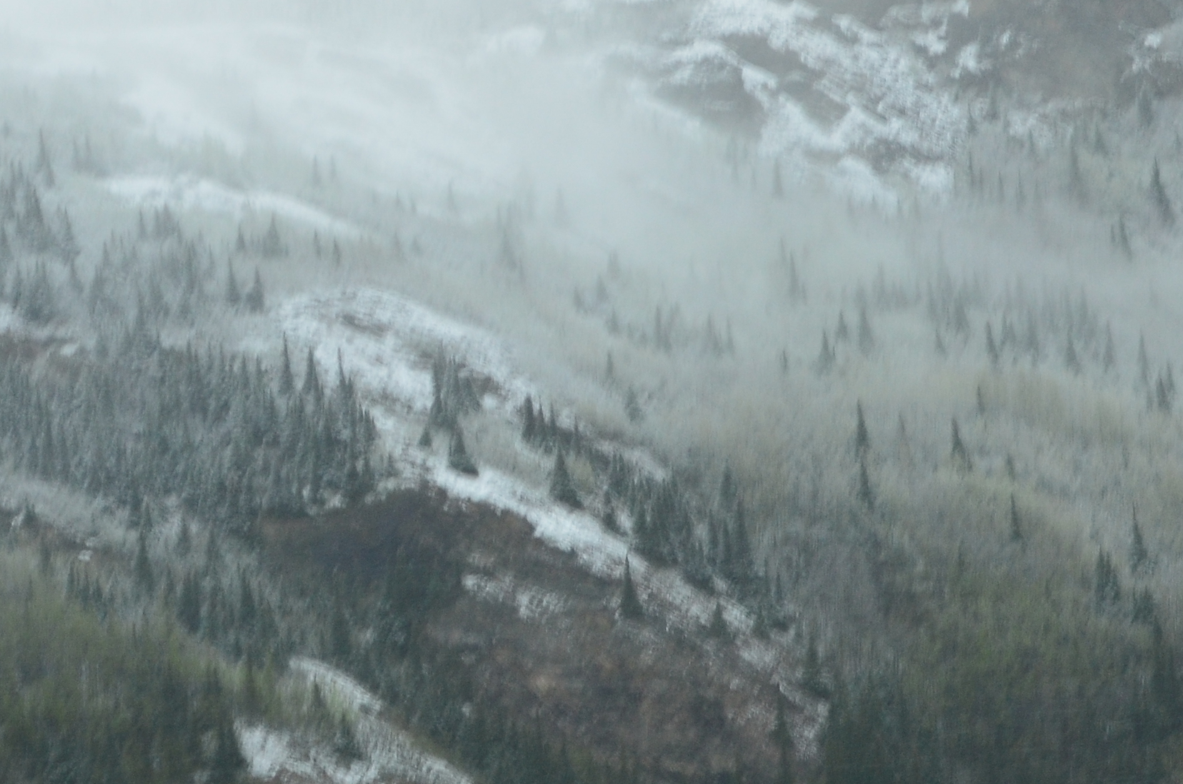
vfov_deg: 8.3
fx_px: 5378
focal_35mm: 164
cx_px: 158
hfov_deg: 12.5
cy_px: 636
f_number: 10
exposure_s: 1/50
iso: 400
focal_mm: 42
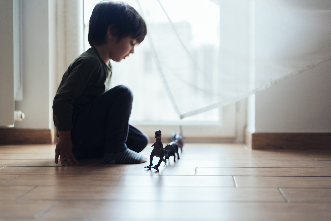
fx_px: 460
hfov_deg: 39.6
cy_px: 110
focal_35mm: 50
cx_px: 166
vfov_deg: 27.0
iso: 250
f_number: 1.4
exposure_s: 1/800
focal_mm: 50
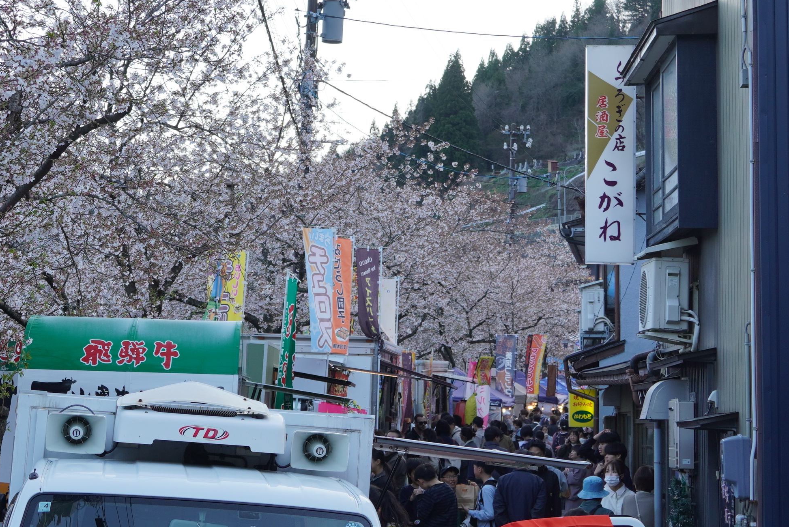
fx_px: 1864
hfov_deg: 23.9
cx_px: 324
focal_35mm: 85
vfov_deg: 16.1
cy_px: 206
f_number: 4.5
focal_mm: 26
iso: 100
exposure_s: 1/80
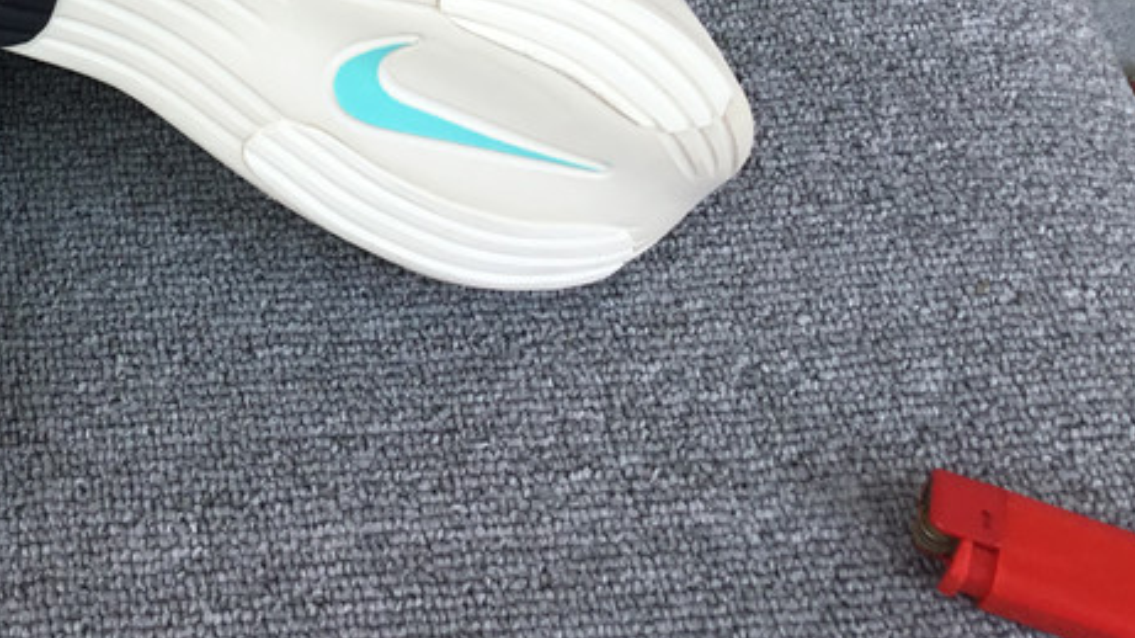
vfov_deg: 17.4
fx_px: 1986
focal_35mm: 66
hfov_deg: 30.1
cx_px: 49
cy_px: -137
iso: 25
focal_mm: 3.3
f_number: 2.4
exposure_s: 1/509
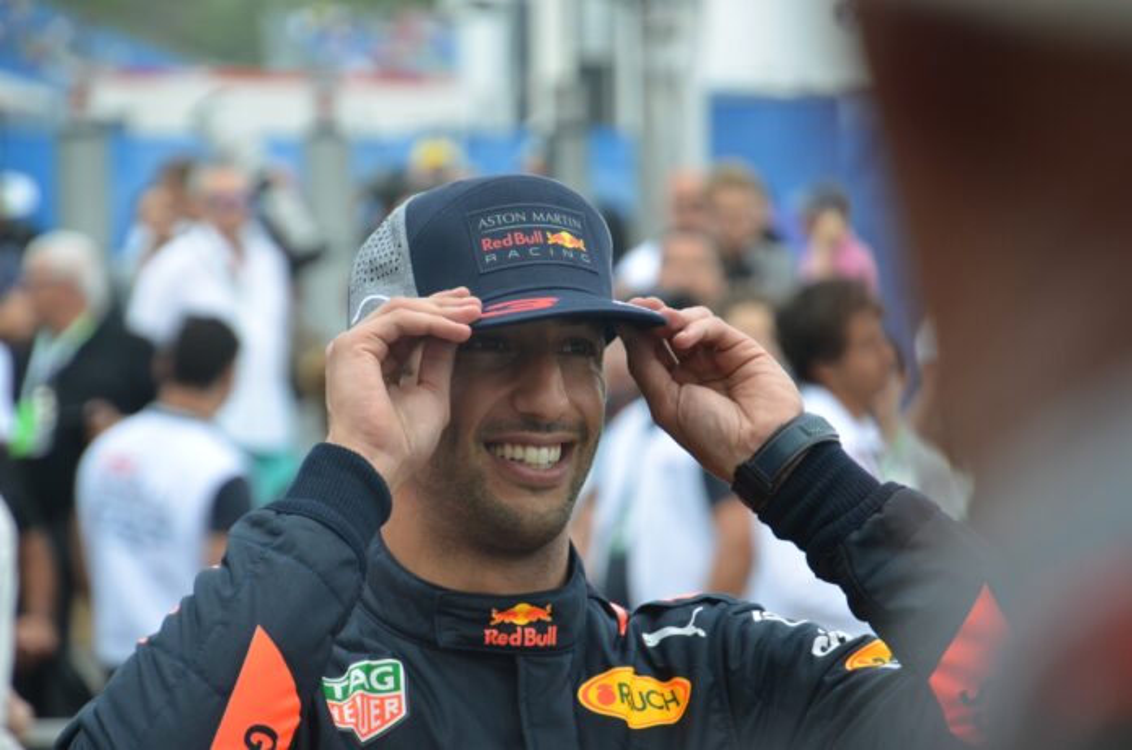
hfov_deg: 10.2
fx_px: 6354
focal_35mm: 202
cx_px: 566
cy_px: 375
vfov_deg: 6.8
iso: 800
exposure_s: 1/500
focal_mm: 135
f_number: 6
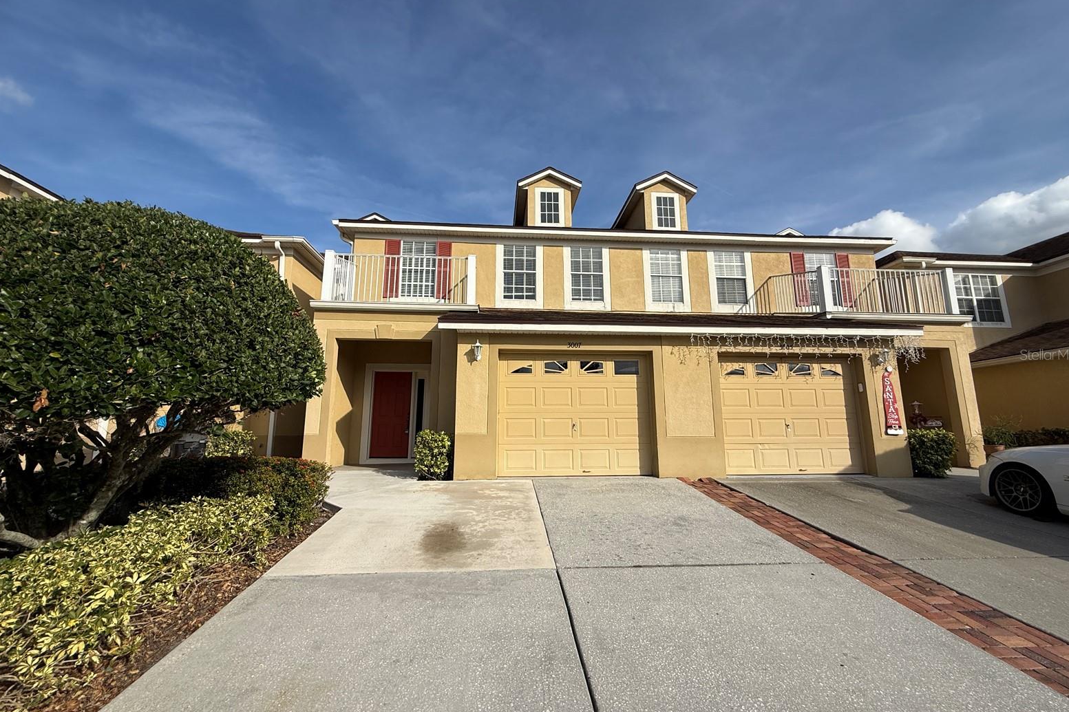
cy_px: 354
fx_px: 445
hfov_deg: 100.4
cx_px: 534
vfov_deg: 77.3
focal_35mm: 15
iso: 50
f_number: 2.2
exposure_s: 1/2976
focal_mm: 2.22
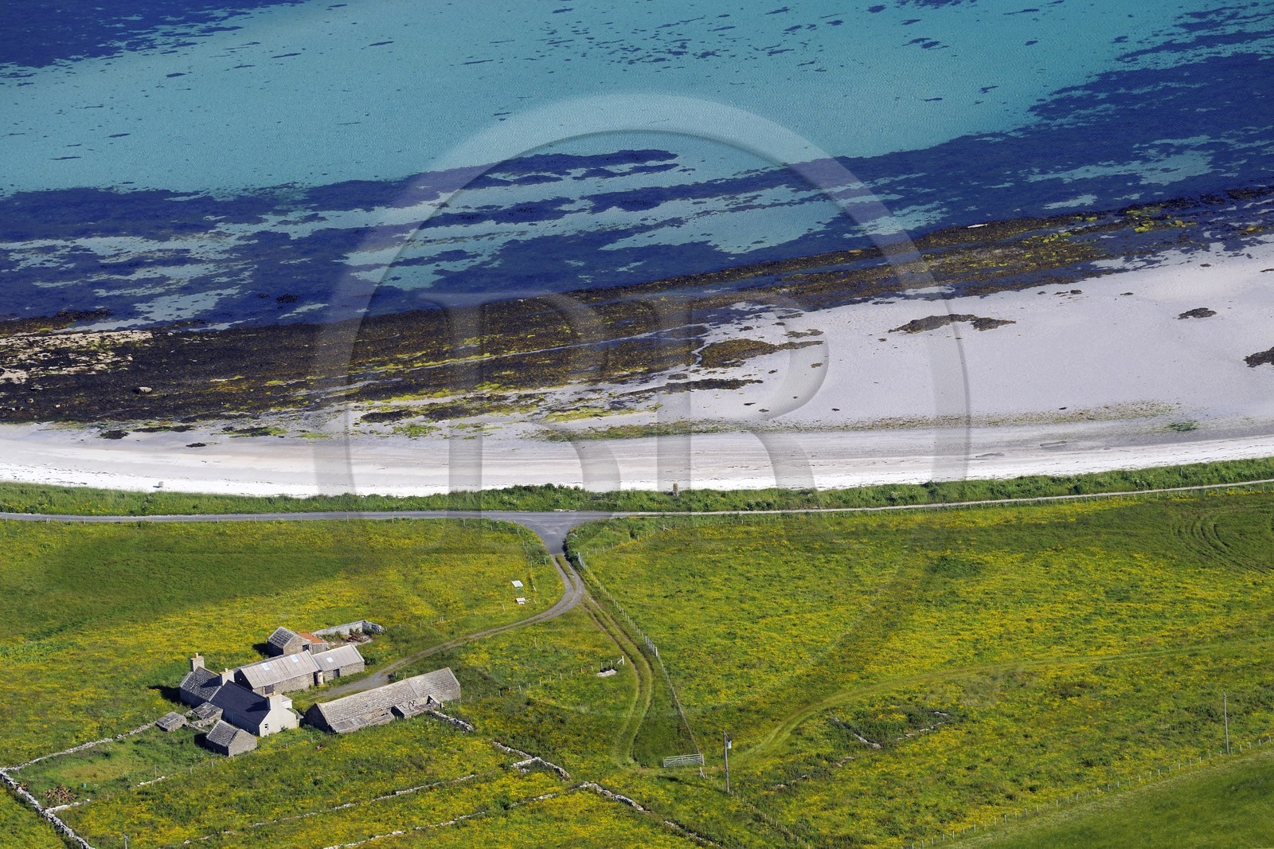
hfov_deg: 10.3
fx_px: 7076
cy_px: 424
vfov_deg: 6.9
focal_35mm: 200
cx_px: 637
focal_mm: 200
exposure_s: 1/800
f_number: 9
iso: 400
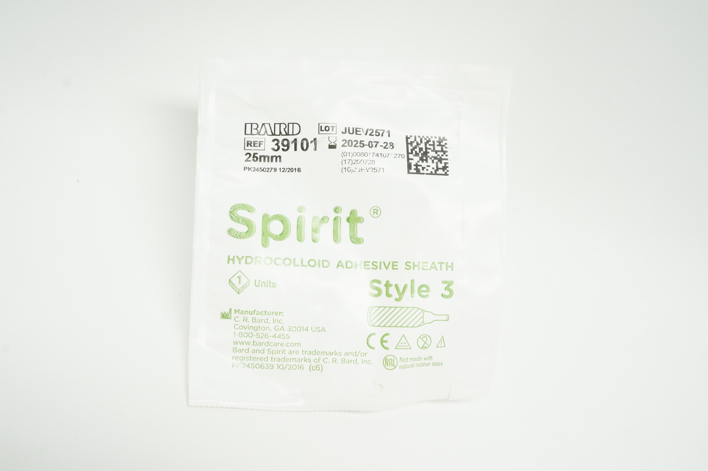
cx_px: 354
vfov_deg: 36.8
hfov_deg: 53.2
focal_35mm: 36
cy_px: 236
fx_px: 707
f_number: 11
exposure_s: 1/15
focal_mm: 24
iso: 400
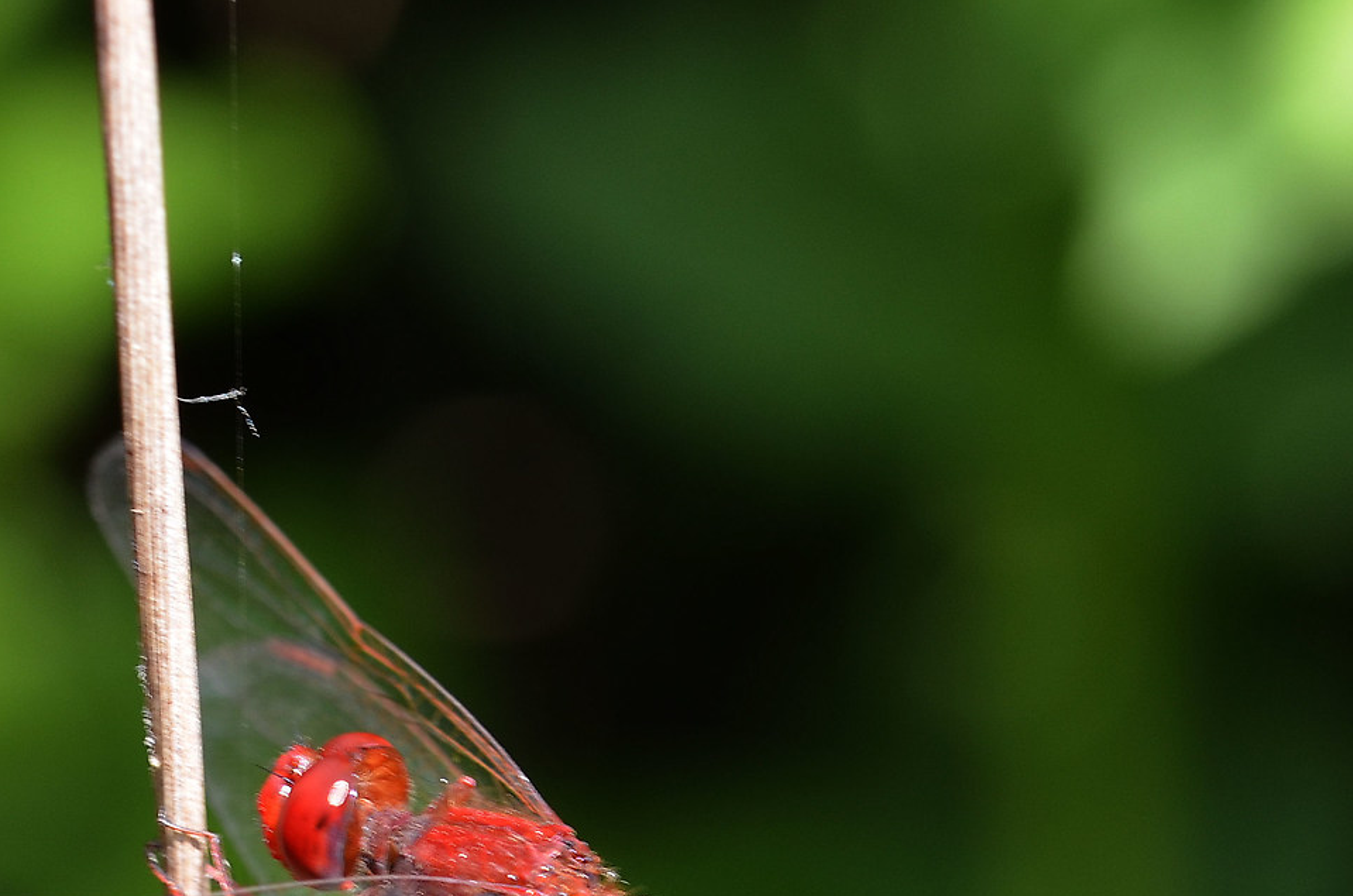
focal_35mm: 394
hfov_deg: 5.2
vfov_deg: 3.5
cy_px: 894
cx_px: 427
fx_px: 14785
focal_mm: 105
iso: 160
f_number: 8
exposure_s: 1/125
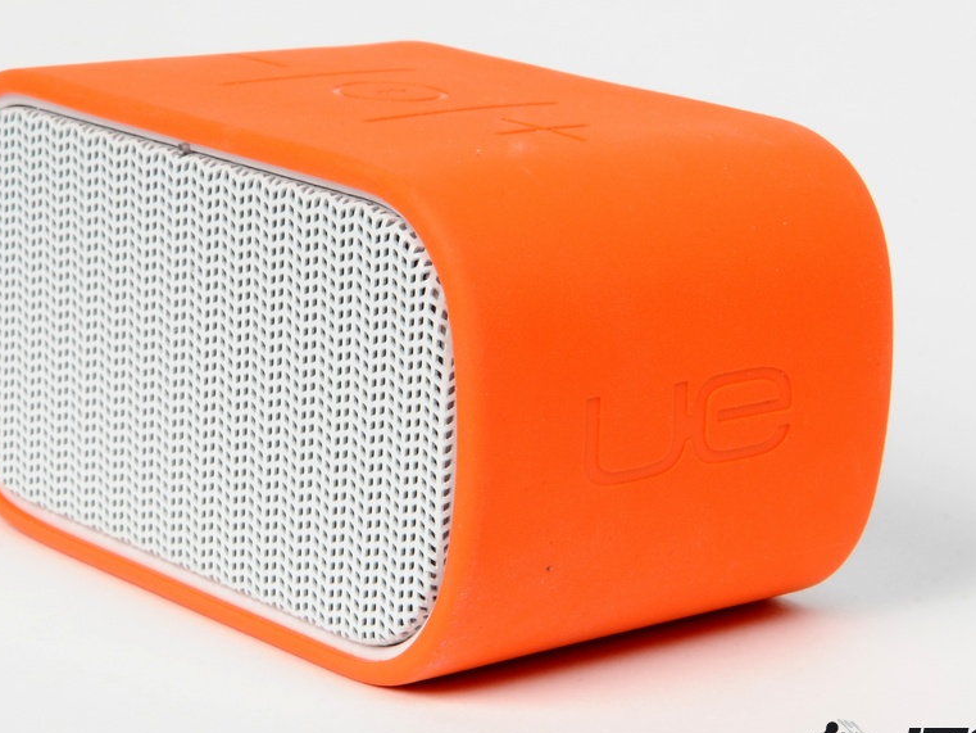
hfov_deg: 20.2
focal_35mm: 97
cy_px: 356
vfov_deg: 15.2
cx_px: 416
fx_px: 2735
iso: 200
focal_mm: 50
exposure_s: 1/60
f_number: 22
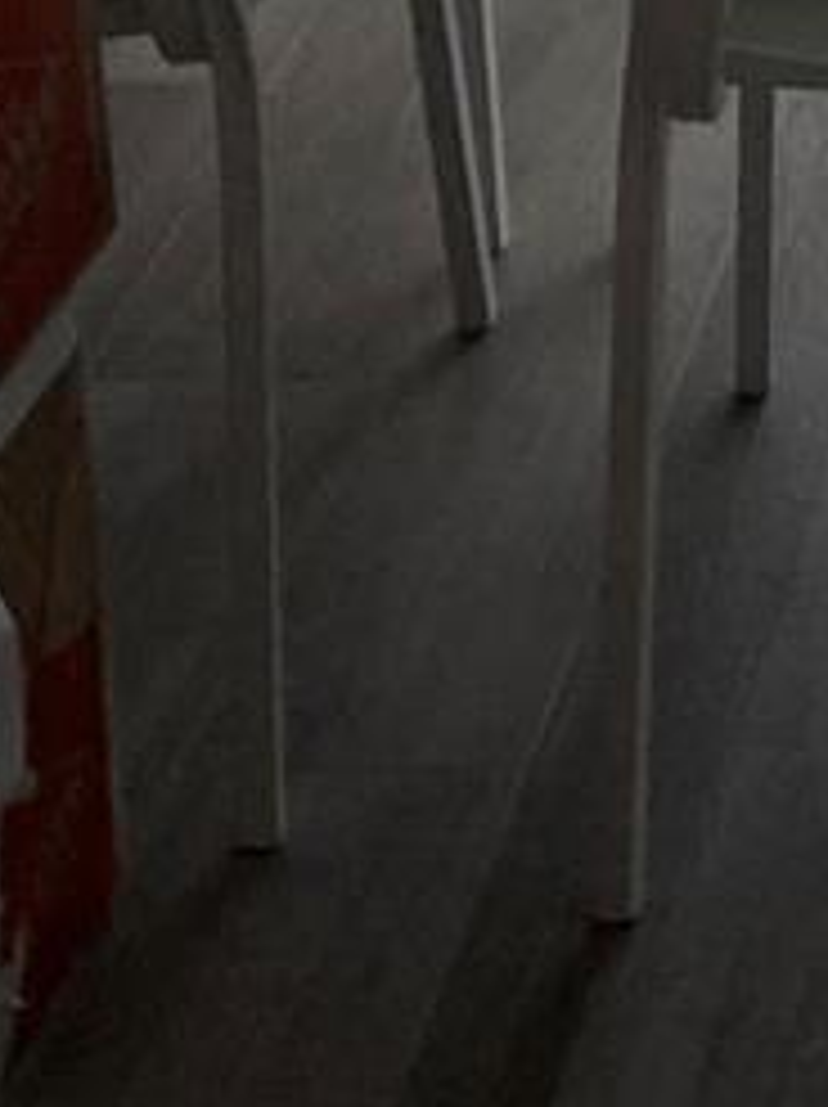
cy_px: -1084
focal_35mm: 127
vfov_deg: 13.4
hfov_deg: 10.4
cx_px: 1850
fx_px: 4057
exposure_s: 1/120
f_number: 1.8
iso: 80
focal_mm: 4.25
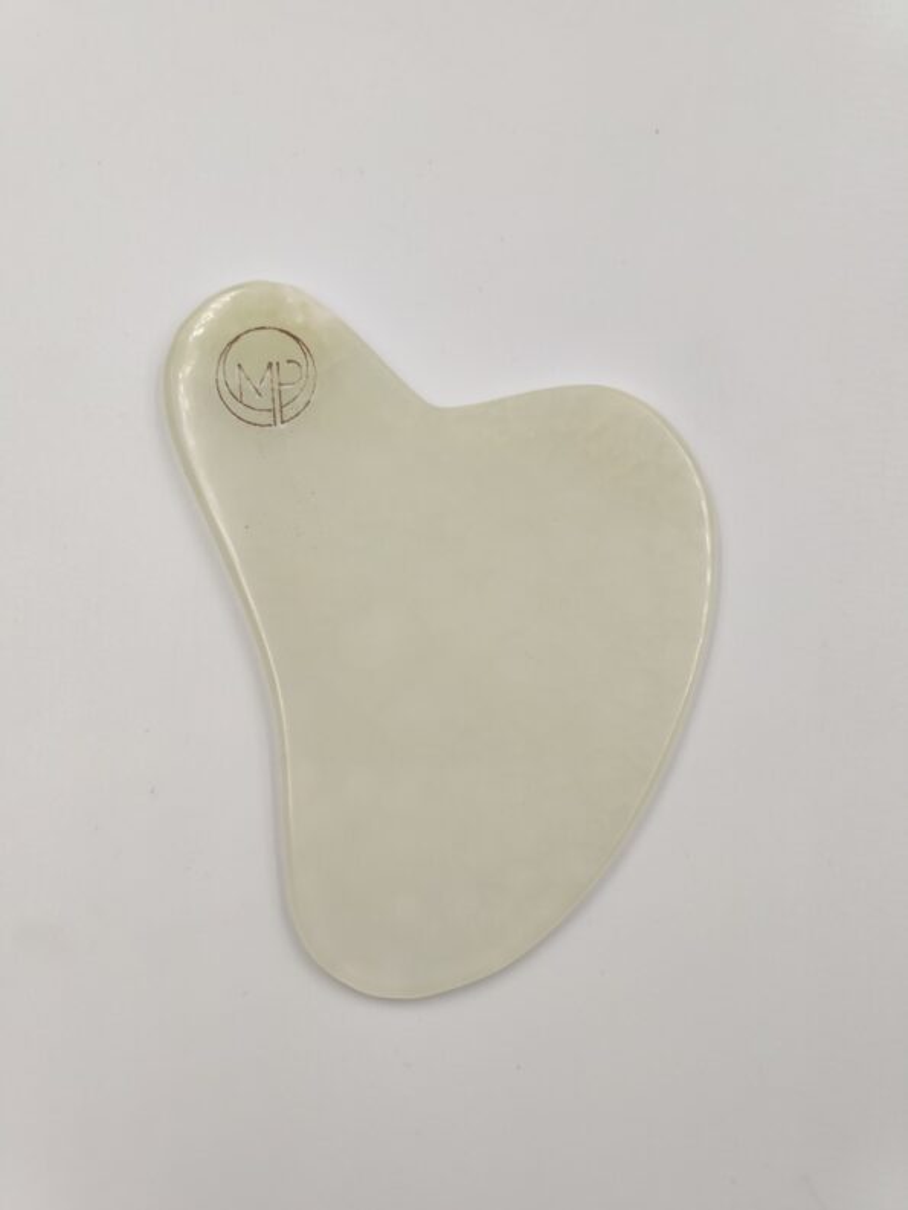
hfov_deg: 35.1
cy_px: 605
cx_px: 454
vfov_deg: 45.8
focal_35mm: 41
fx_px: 1434
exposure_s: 1/315
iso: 100
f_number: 2
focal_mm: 8.16
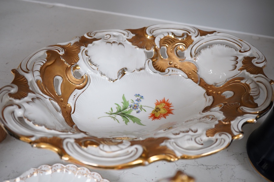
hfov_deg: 43.6
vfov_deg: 29.9
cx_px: 137
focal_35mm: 45
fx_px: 342
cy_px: 91
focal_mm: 30
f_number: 6.3
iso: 1250
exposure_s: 1/125
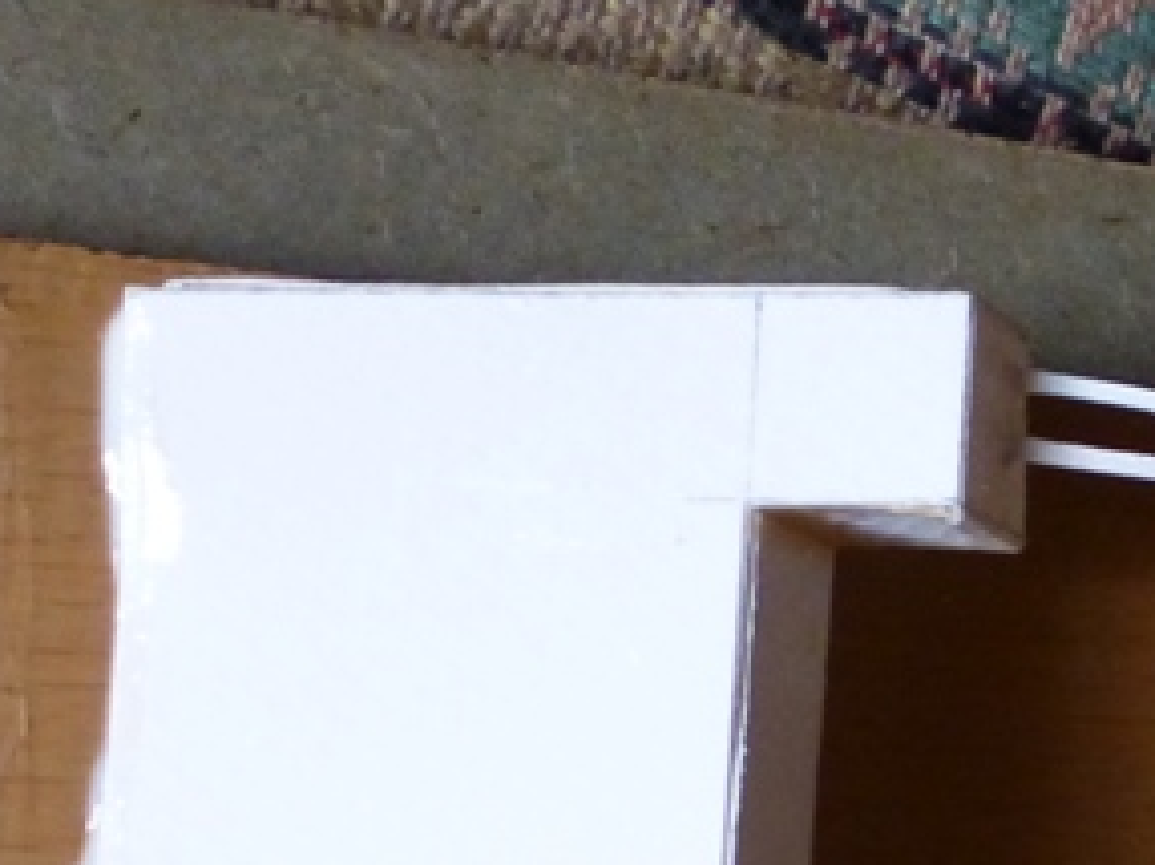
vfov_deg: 17.1
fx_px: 2867
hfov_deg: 19.2
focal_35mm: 86
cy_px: 606
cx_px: 1862
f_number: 3.3
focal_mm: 4.3
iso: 400
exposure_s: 1/40
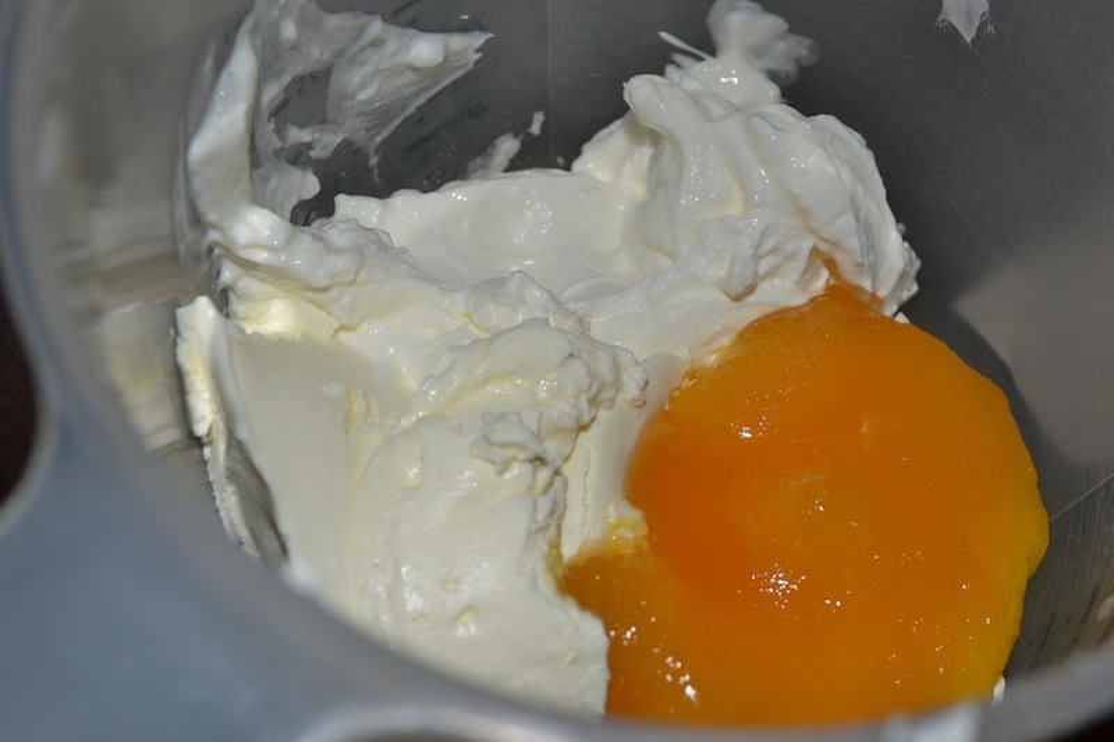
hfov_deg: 35.1
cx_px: 557
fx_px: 1763
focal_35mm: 57
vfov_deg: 23.8
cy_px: 371
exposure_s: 1/60
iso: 100
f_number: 8
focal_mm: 38
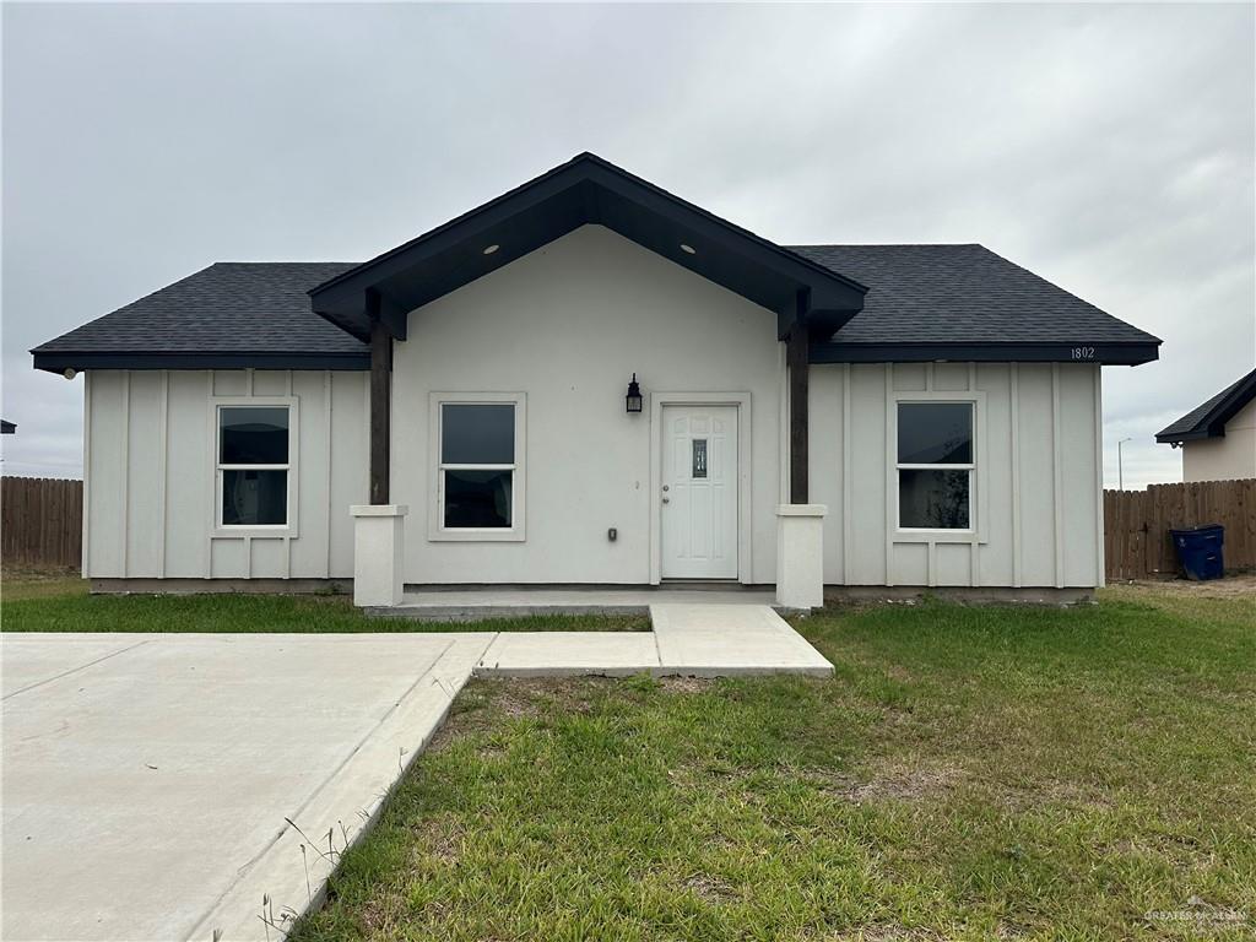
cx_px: 628
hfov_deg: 71.6
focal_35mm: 24
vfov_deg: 56.8
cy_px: 471
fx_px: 871
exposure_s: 1/7042
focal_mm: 6.86
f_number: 1.78
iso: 80
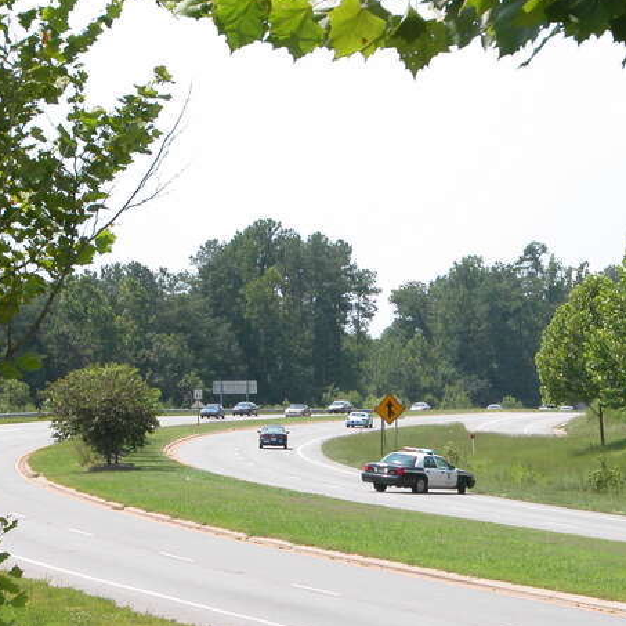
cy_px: 406
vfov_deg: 10.5
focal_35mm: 167
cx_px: 401
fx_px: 3417
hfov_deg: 10.5
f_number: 7.4
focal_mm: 27.3
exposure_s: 1/125
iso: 100
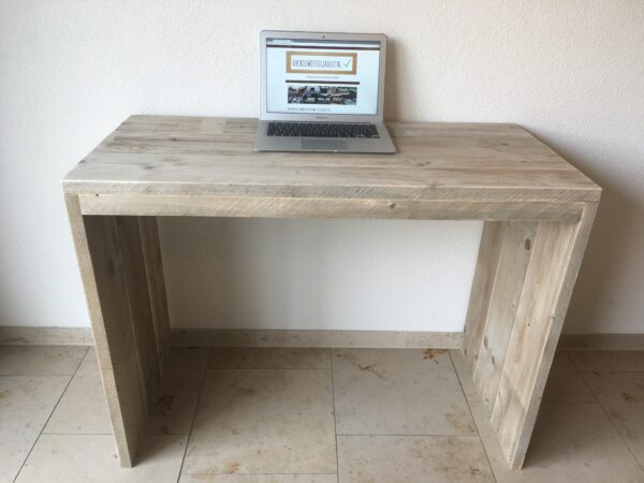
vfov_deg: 48.2
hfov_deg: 61.7
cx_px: 322
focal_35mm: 29
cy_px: 242
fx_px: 540
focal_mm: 4.15
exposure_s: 1/50
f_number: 2.2
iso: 32
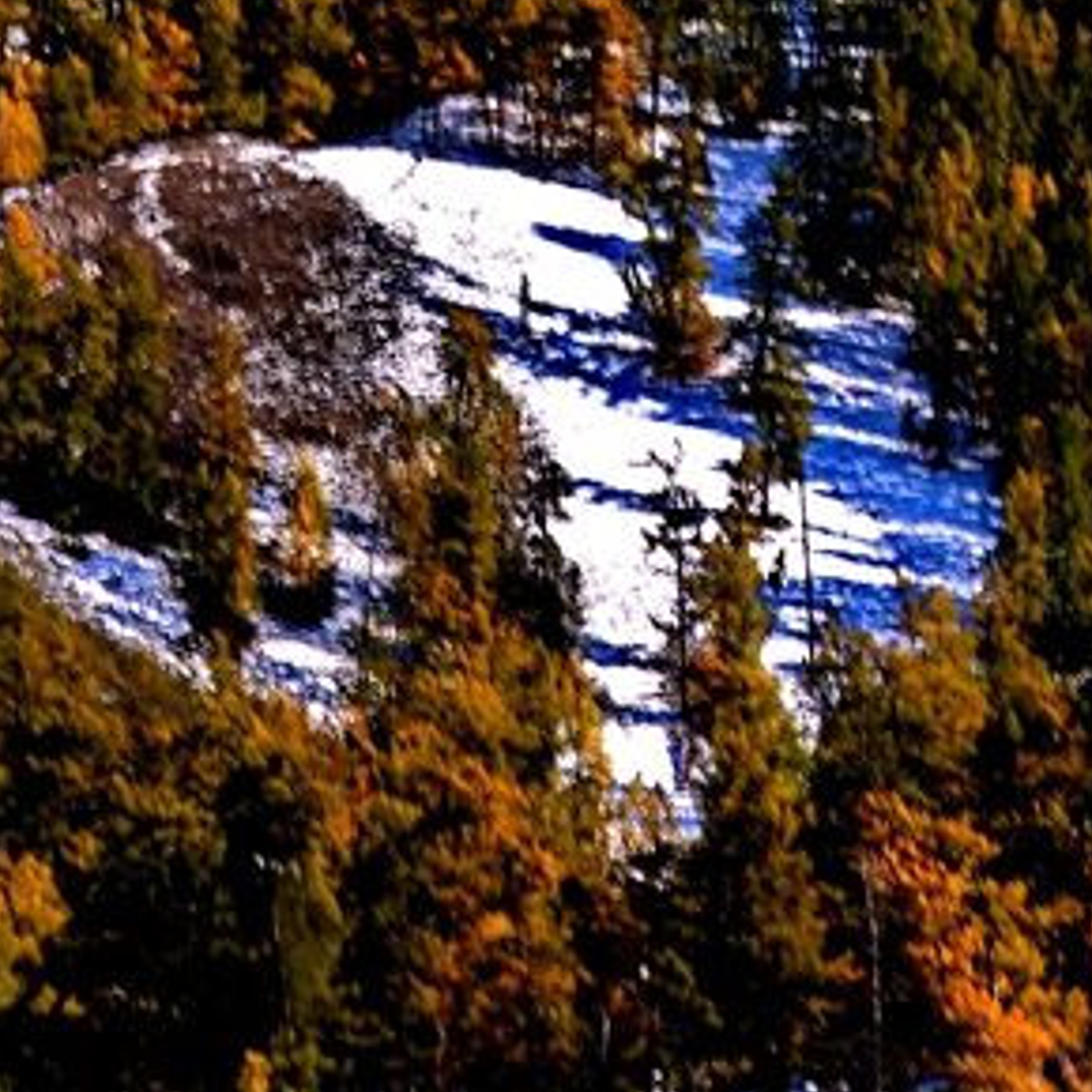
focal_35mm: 351
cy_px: -11
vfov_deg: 5.0
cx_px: 1721
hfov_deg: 4.9
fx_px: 12527
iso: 100
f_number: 16
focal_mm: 80
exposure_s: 1/50
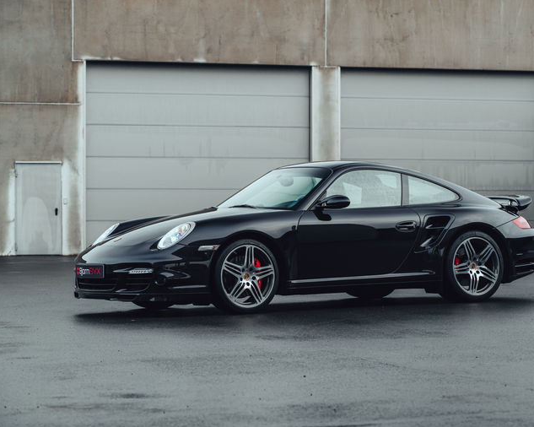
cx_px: 307
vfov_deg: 13.3
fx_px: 1833
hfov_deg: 16.6
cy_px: 213
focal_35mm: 116
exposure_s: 1/100
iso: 400
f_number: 5.6
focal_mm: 102
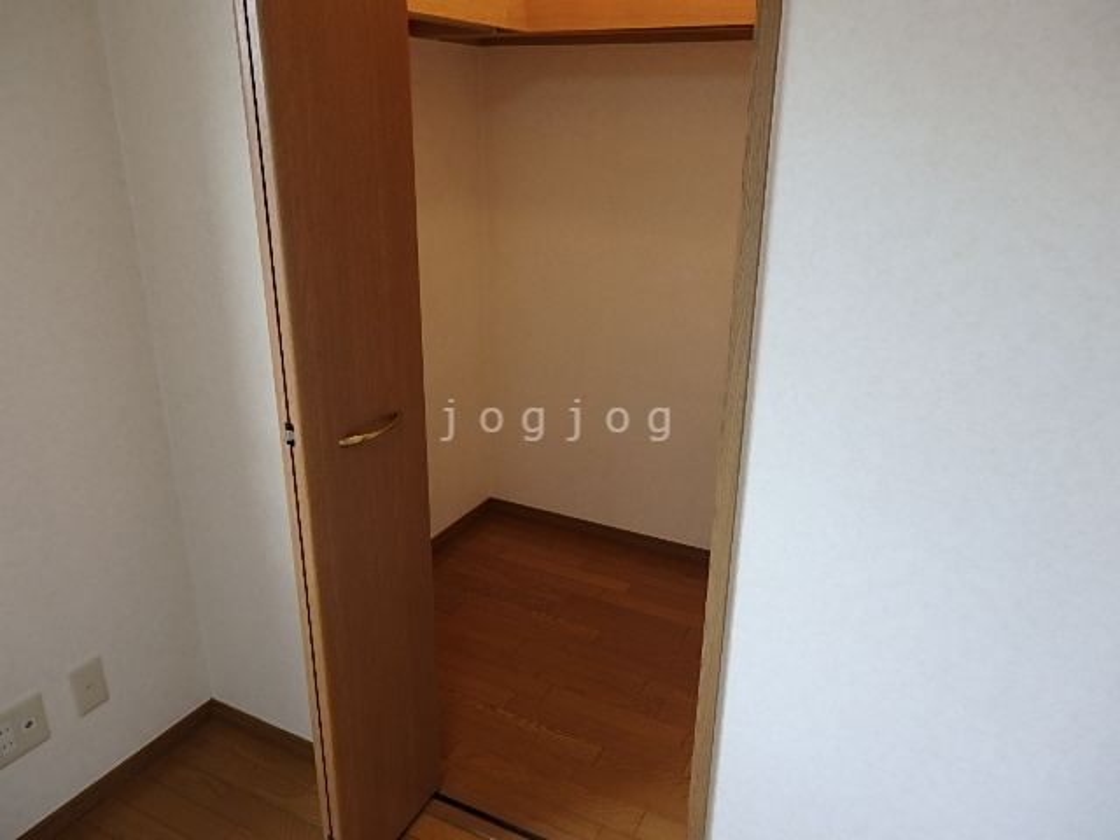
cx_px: 560
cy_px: 420
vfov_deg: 54.9
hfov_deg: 69.4
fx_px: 809
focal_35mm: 25
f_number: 3
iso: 125
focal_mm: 4.5
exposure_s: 1/30
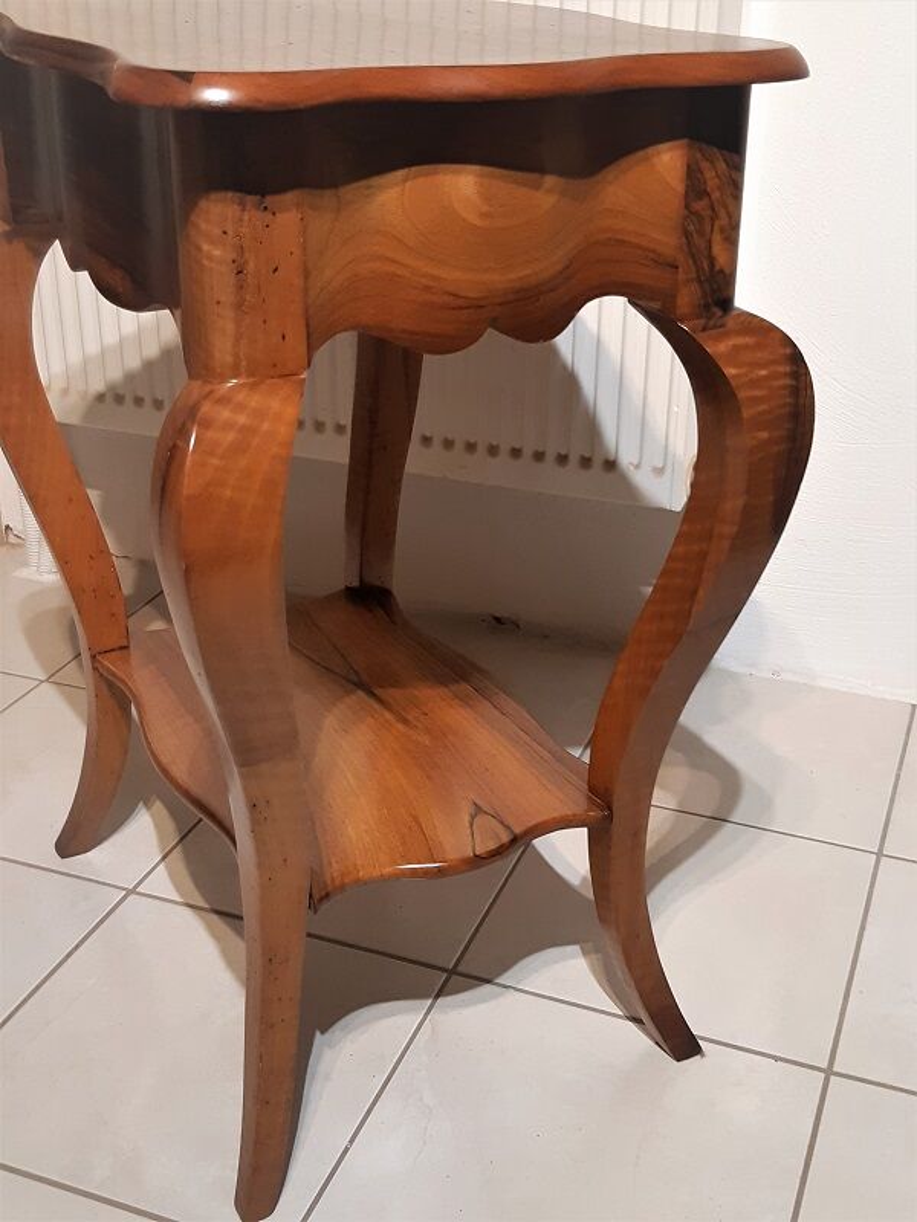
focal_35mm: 26
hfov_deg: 53.1
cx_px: 458
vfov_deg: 67.3
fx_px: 918
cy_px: 611
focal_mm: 3.93
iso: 160
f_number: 1.7
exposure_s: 1/50
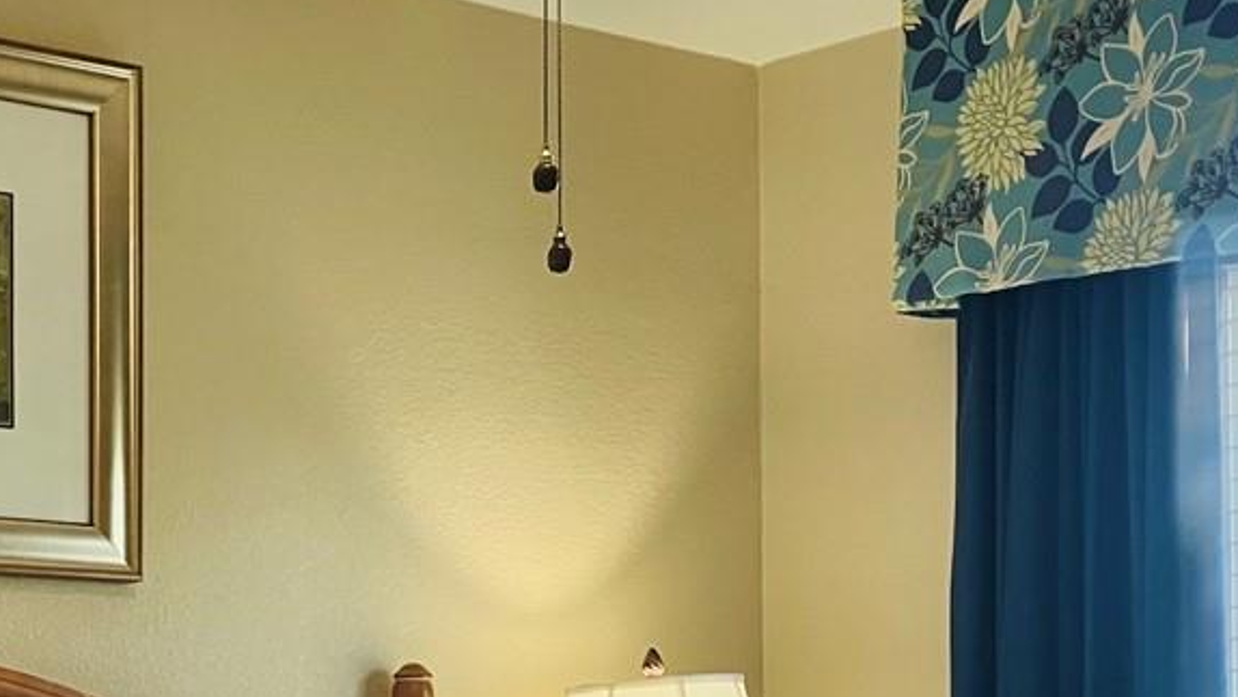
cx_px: 196
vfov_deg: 13.9
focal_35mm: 85
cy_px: 794
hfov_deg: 24.5
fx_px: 2791
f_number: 1.8
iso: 64
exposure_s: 1/60
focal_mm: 3.99
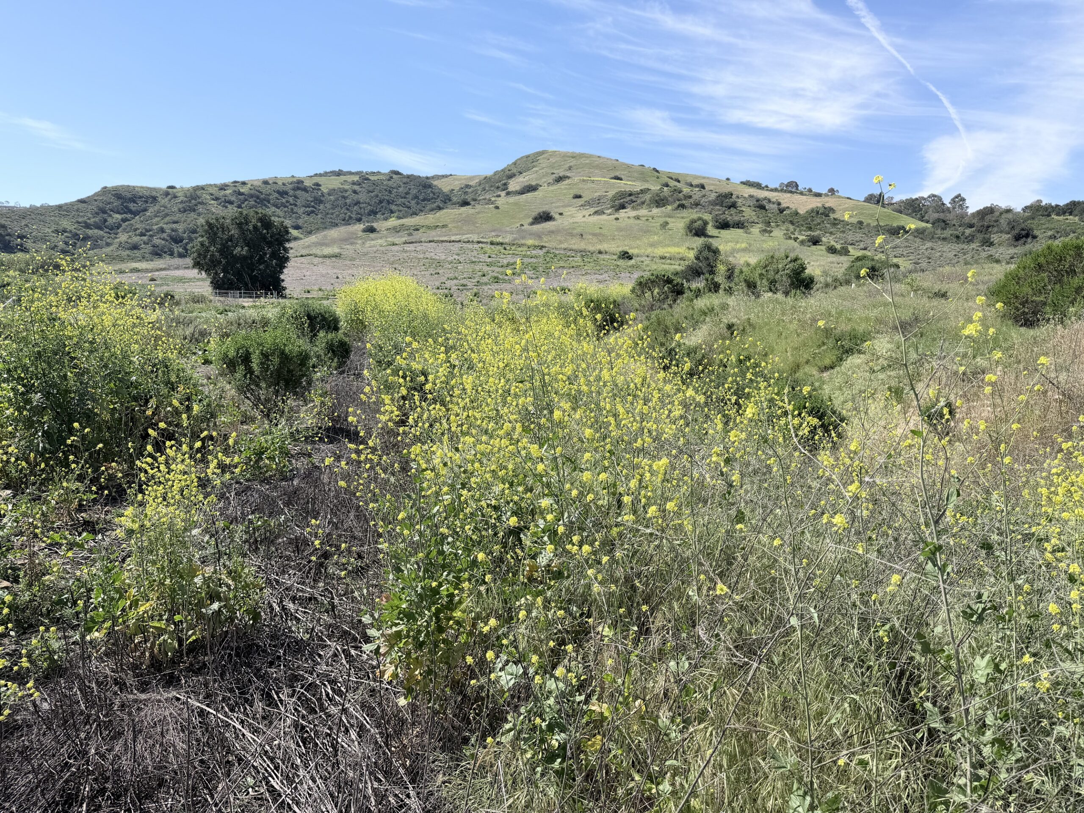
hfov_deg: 71.6
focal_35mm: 24
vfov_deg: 56.8
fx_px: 752
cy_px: 406
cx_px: 542
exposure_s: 1/4167
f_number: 1.78
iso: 80
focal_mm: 6.76
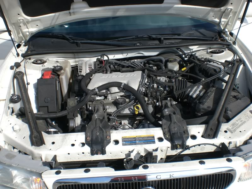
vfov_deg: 37.7
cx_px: 126
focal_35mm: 38
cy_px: 94
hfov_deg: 49.0
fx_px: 277
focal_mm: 6.3
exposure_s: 1/500
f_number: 4.4
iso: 50
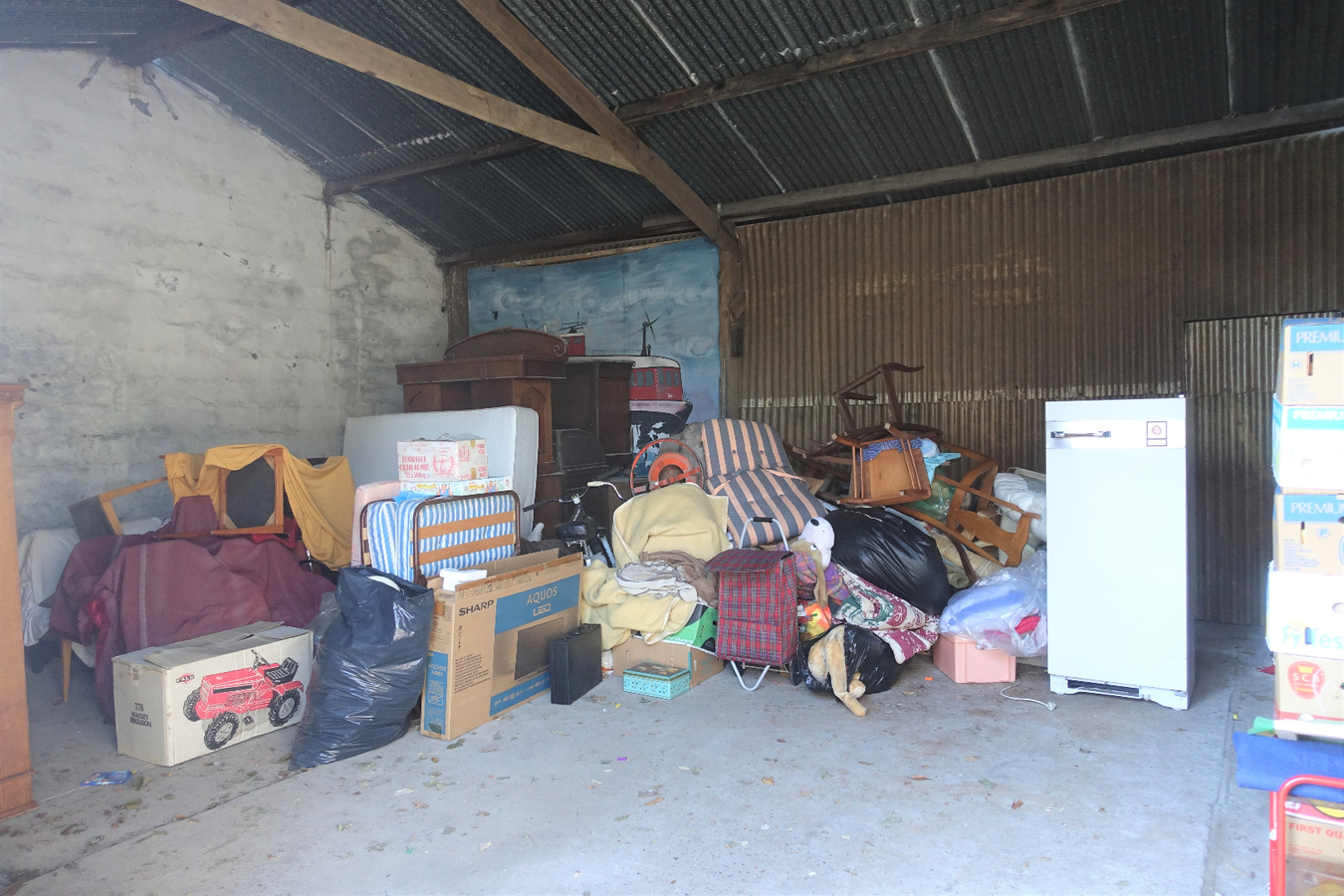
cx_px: 672
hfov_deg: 73.7
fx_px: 896
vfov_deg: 53.1
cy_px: 448
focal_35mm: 24
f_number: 1.8
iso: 500
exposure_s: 1/80
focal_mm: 8.8
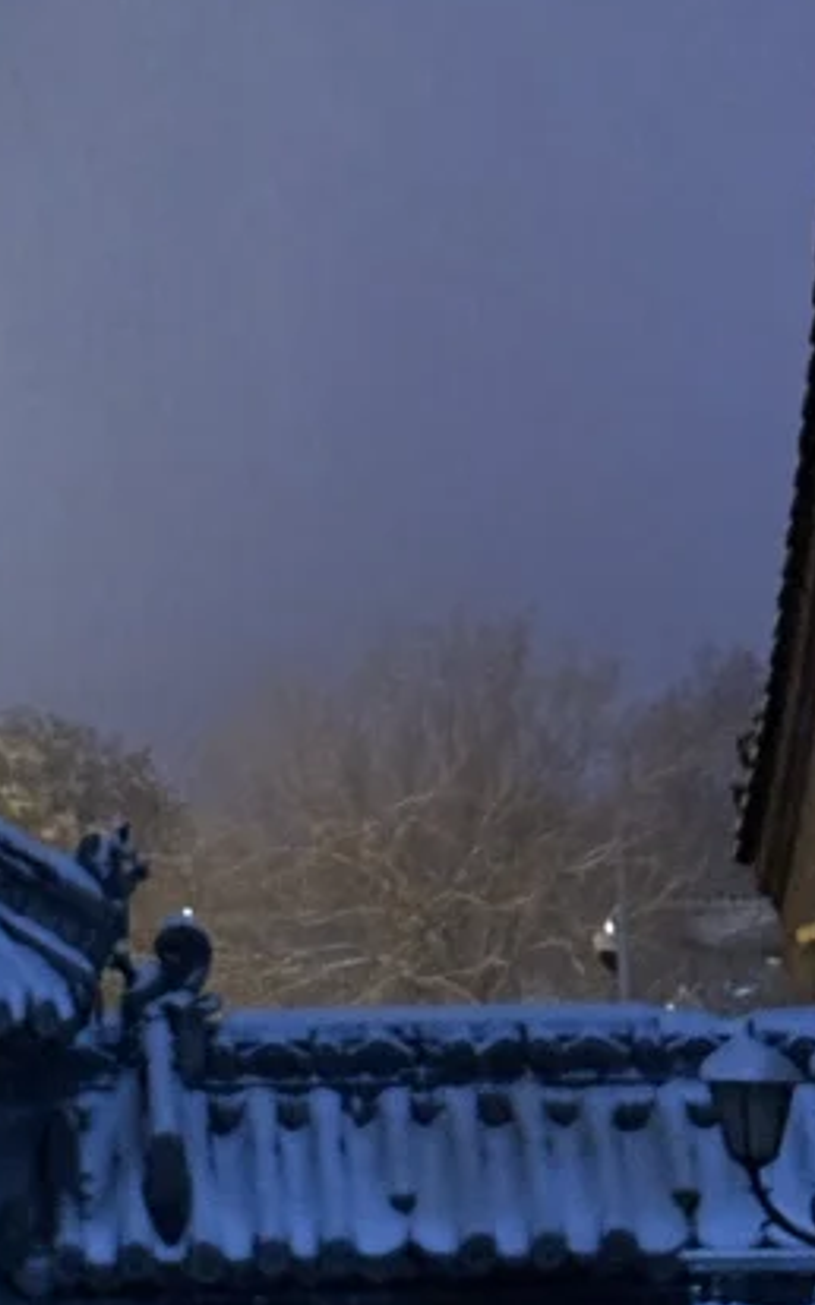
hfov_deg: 6.7
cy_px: -600
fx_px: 6826
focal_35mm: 192
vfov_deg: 10.6
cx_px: -452
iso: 160
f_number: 1.6
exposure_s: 1/33
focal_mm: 5.96
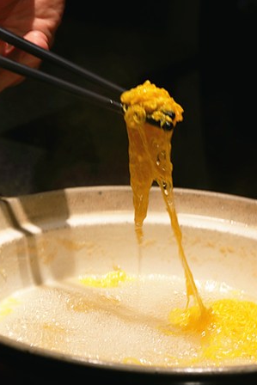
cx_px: 178
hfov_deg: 8.1
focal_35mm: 170
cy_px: 192
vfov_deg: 12.1
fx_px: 1819
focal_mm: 61
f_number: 5.2
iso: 250
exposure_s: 1/30
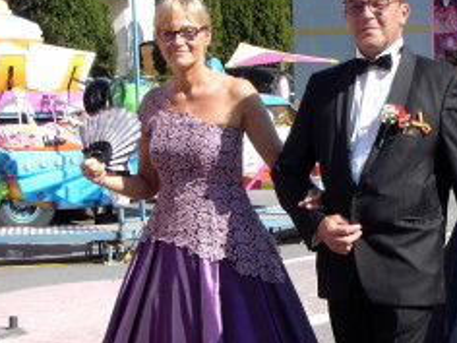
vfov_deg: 11.8
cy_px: 229
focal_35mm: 126
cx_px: 347
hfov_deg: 15.6
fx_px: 1663
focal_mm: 9.5
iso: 70
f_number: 4.5
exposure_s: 1/220
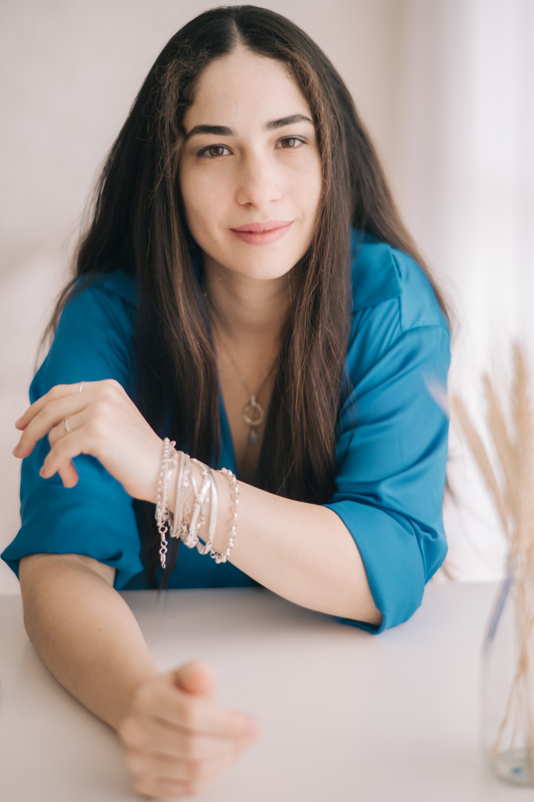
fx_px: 1292
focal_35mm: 58
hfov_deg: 23.3
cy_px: 401
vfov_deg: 34.5
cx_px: 267
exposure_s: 1/1000
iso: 500
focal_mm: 58
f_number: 1.4
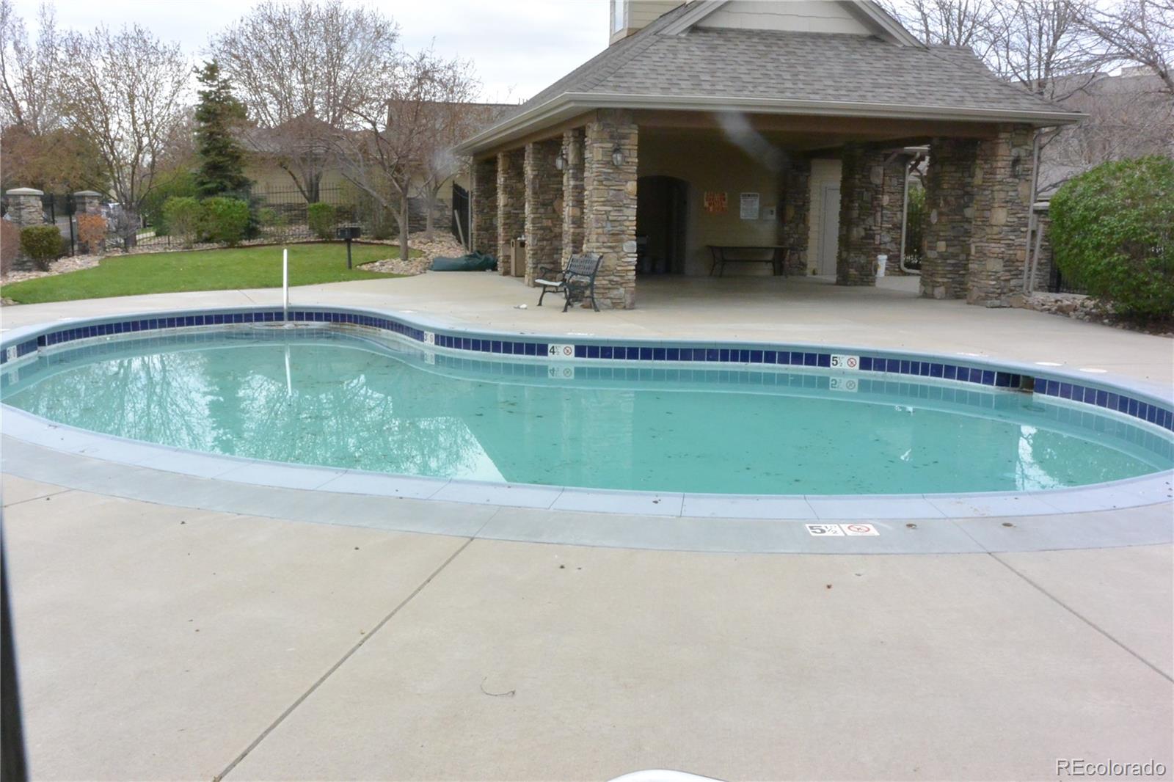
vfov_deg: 40.0
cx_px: 587
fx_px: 1076
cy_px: 391
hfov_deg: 57.2
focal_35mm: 33
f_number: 3.8
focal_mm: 12.5
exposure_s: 1/125
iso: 640
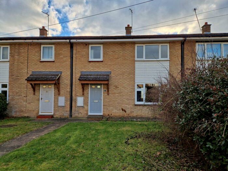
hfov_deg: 73.9
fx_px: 151
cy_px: 86
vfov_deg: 58.9
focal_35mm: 23
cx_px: 114
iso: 50
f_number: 1.8
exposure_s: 1/632
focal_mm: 5.4
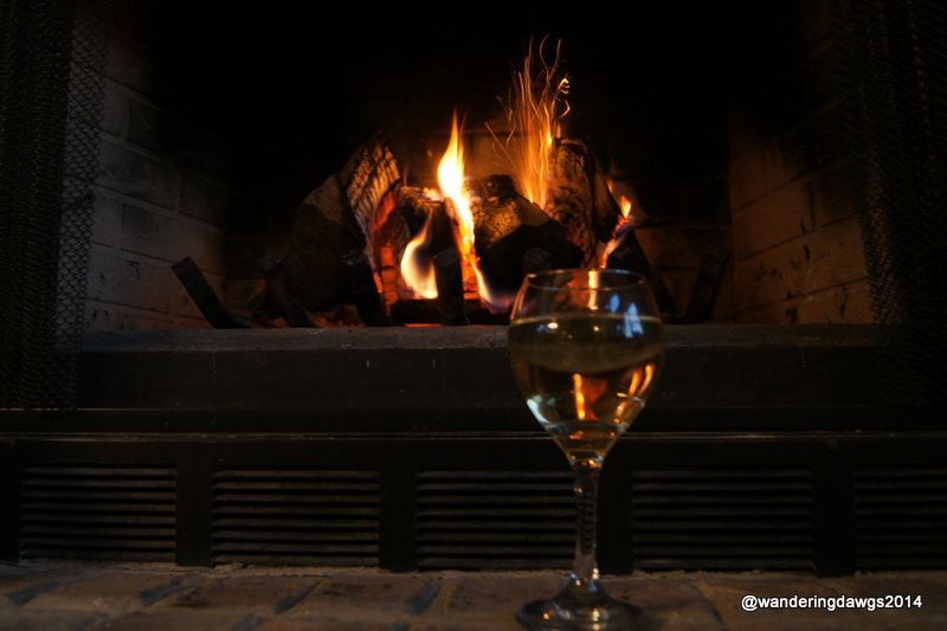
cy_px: 316
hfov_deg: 61.9
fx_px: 789
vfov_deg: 43.6
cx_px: 474
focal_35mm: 30
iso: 800
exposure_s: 1/10
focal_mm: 20
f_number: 3.5
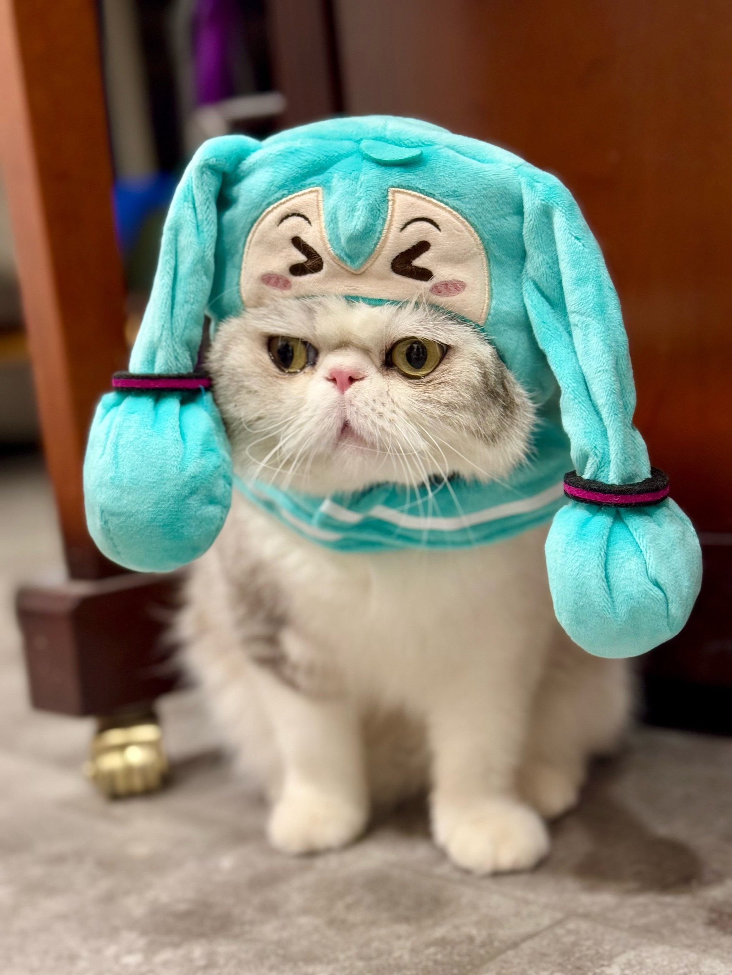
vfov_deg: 39.7
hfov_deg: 30.3
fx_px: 1353
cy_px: 488
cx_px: 366
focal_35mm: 48
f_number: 1.78
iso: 320
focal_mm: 6.76
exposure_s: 1/40
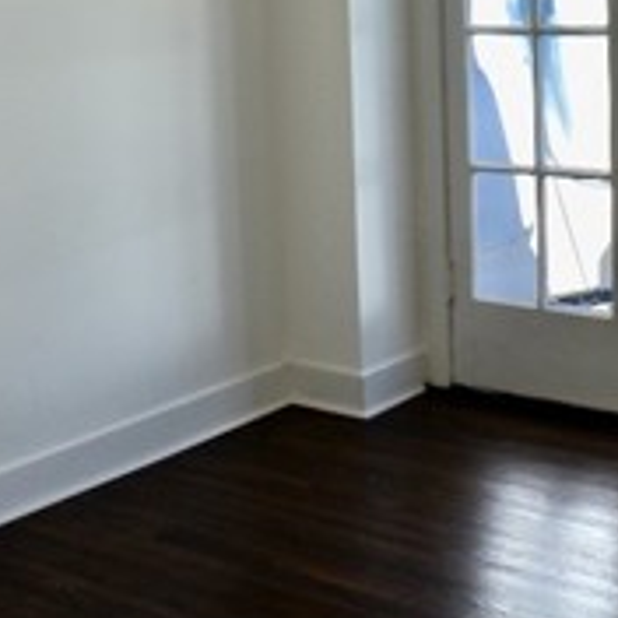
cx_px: 421
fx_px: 1313
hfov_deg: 26.3
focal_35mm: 65
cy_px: 9
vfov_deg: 25.3
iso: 200
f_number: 7.1
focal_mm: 14
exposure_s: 1/200
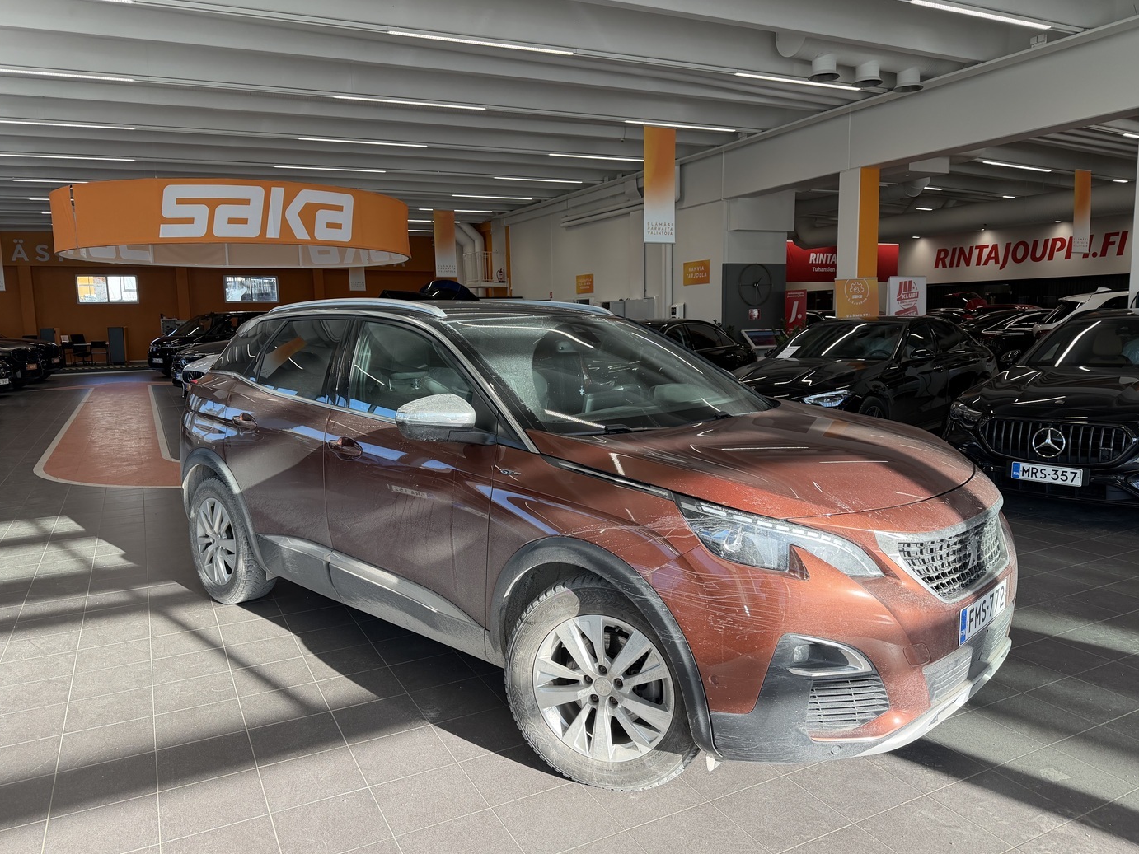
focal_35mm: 25
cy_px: 430
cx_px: 581
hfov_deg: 69.4
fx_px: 823
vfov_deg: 54.9
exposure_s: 1/722
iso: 100
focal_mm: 6.76
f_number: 1.78
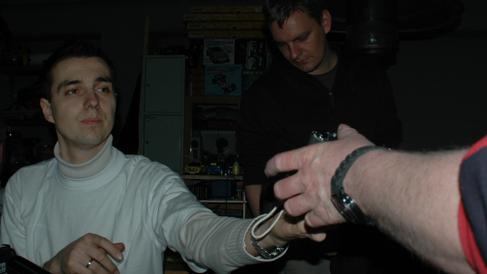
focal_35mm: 45
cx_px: 245
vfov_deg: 26.5
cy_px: 130
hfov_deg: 45.5
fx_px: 581
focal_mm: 28
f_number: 8
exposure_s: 1/60
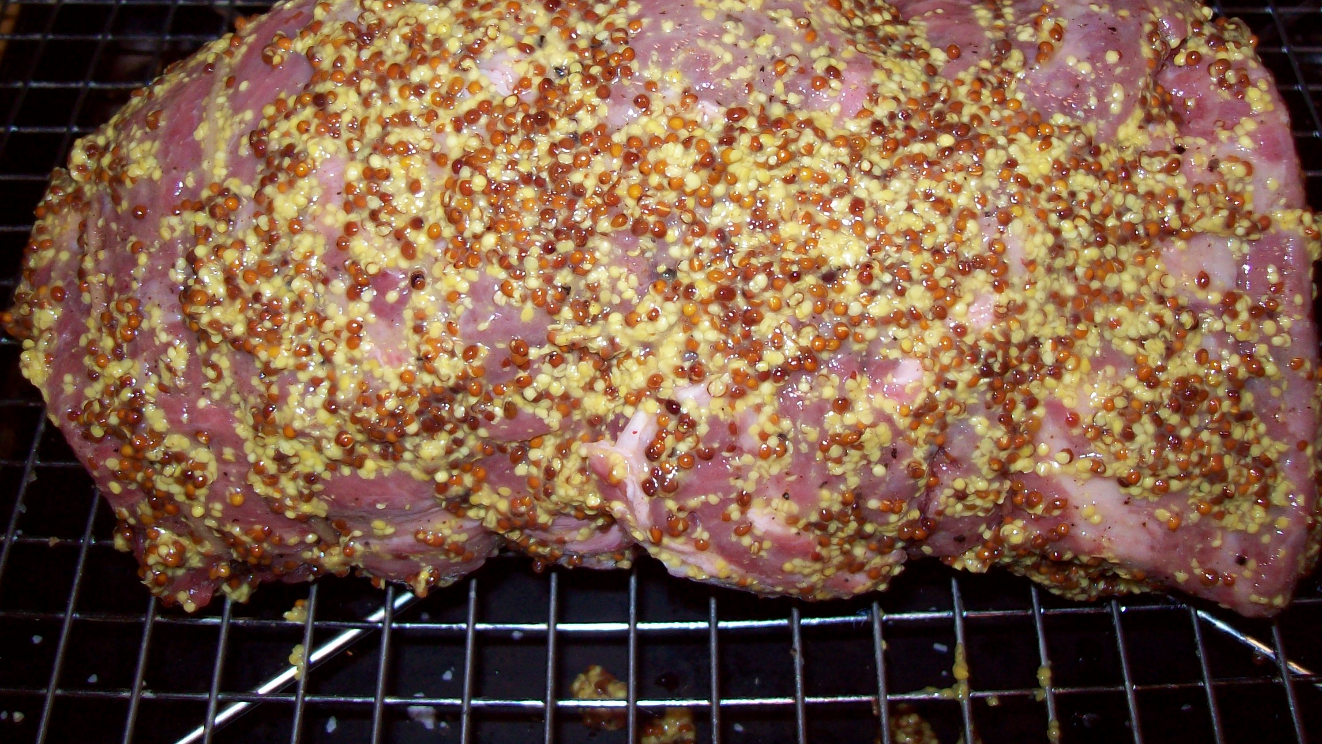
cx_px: 653
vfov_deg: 29.5
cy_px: 252
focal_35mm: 40
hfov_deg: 50.5
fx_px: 1402
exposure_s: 1/64
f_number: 2.7
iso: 80
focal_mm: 6
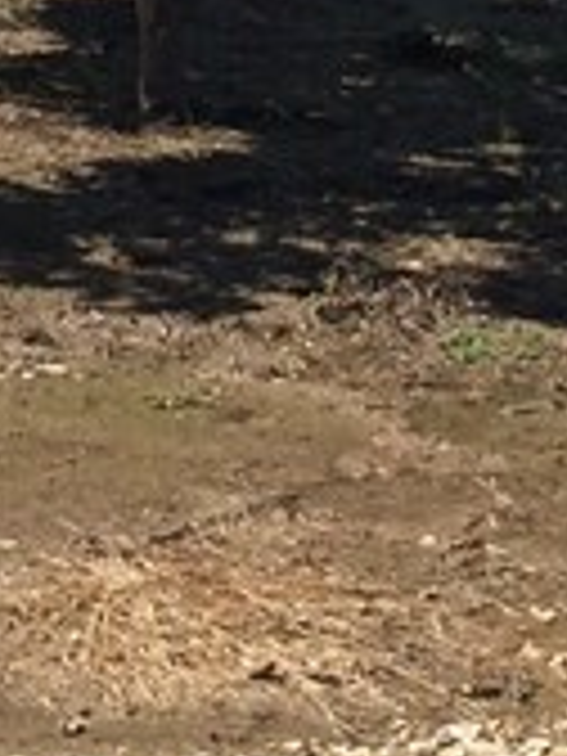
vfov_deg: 10.2
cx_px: 612
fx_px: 3997
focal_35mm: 183
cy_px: -626
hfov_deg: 8.1
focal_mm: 4.12
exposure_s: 1/2160
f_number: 2.2
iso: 32
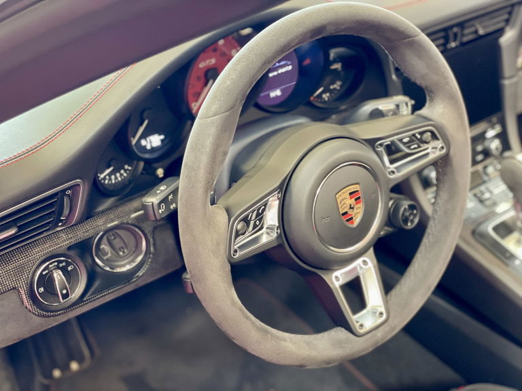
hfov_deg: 36.8
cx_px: 261
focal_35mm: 52
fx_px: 784
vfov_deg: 28.0
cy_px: 196
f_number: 2
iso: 250
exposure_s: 1/33
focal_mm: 6
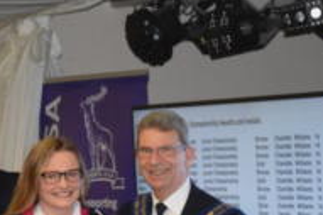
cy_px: 228
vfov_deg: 6.3
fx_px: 1939
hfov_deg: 9.5
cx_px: 149
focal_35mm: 216
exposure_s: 1/60
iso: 3200
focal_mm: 55
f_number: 5.6
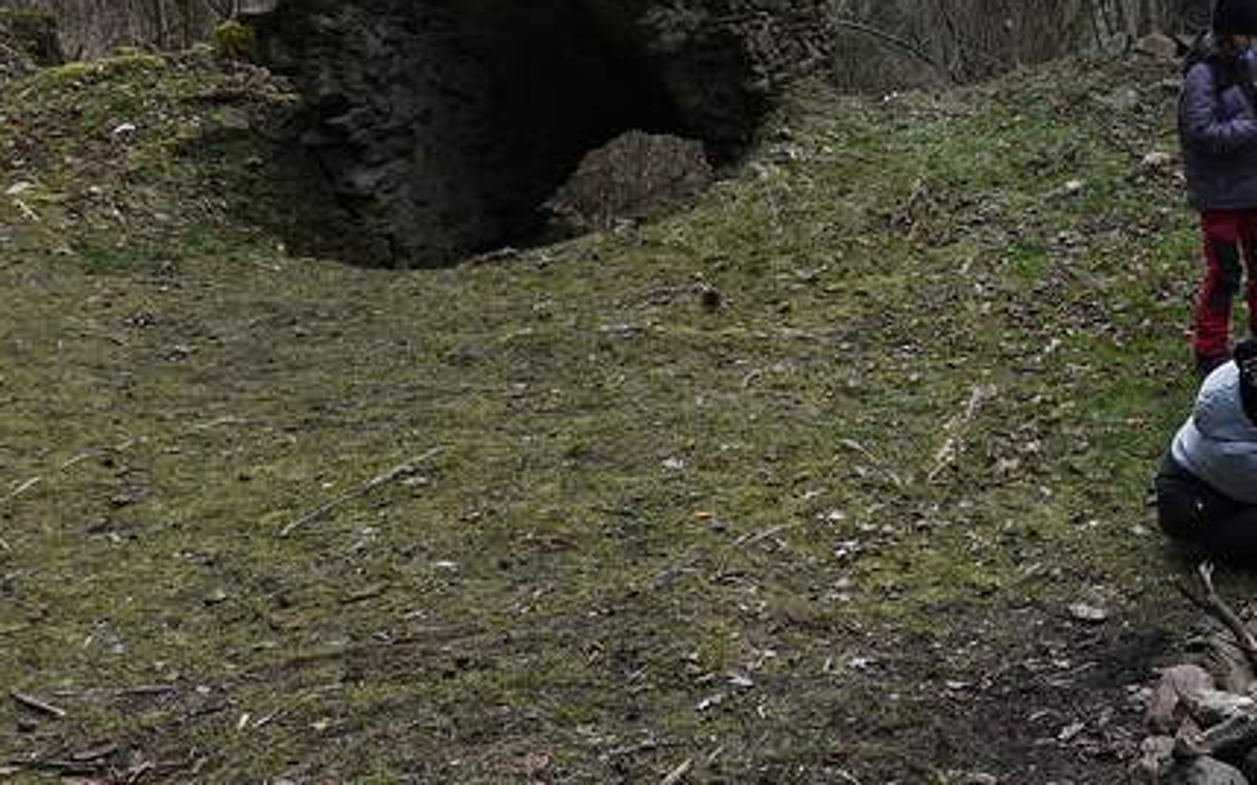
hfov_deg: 32.7
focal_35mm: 57
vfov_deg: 22.7
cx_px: 1269
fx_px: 1952
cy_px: 286
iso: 125
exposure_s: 1/80
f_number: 4.5
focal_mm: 9
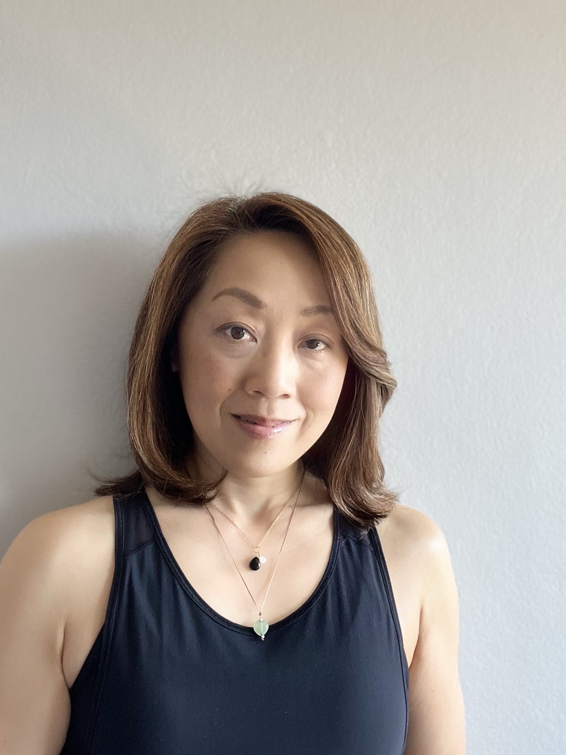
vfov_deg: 51.3
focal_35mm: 36
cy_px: 336
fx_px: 785
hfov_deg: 39.5
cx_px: 331
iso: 100
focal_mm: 2.71
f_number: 2.2
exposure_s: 1/81
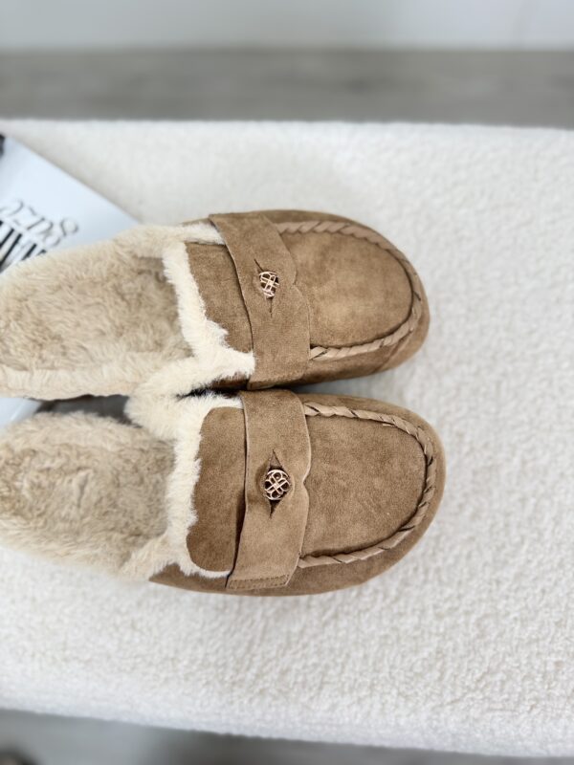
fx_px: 531
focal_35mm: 24
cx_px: 287
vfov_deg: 71.6
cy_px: 382
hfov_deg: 56.8
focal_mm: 6.76
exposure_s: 1/121
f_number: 1.78
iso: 64
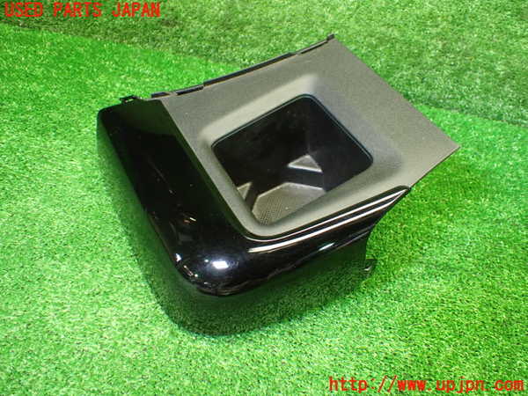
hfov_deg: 60.0
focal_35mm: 30
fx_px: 458
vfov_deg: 46.8
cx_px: 264
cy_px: 198
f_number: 2.3
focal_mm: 5.4
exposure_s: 1/80
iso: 800
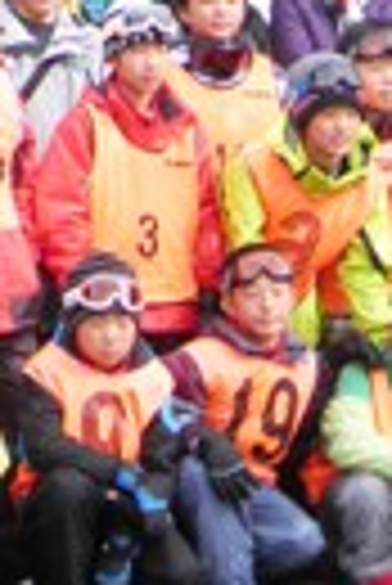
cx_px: 216
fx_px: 1613
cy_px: 166
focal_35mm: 99
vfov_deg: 20.5
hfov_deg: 13.9
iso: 64
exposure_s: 1/200
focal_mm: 5.5
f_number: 2.9
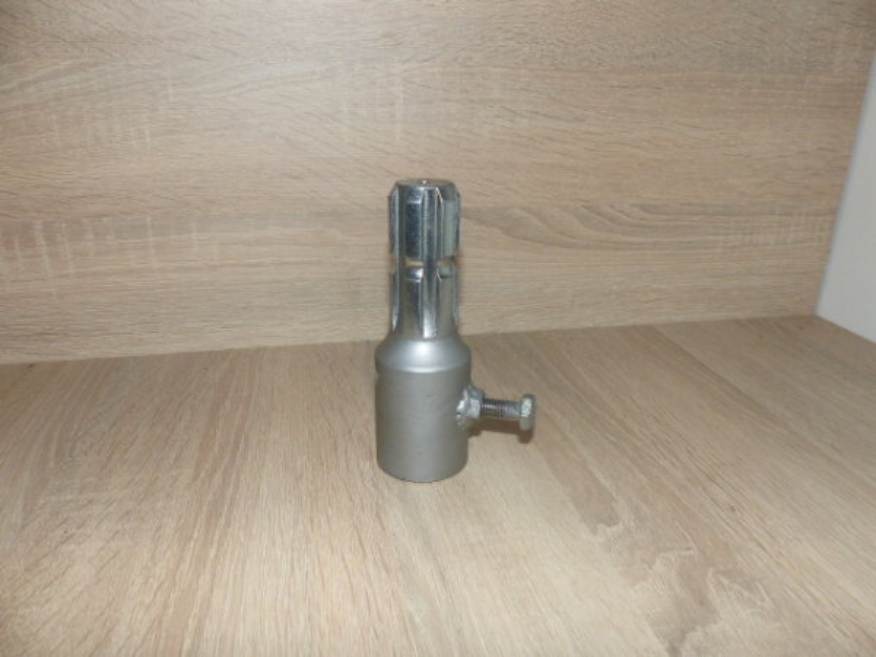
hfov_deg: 67.3
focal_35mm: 26
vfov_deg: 53.1
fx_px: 658
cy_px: 328
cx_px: 438
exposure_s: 1/125
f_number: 2.8
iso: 200
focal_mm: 4.5
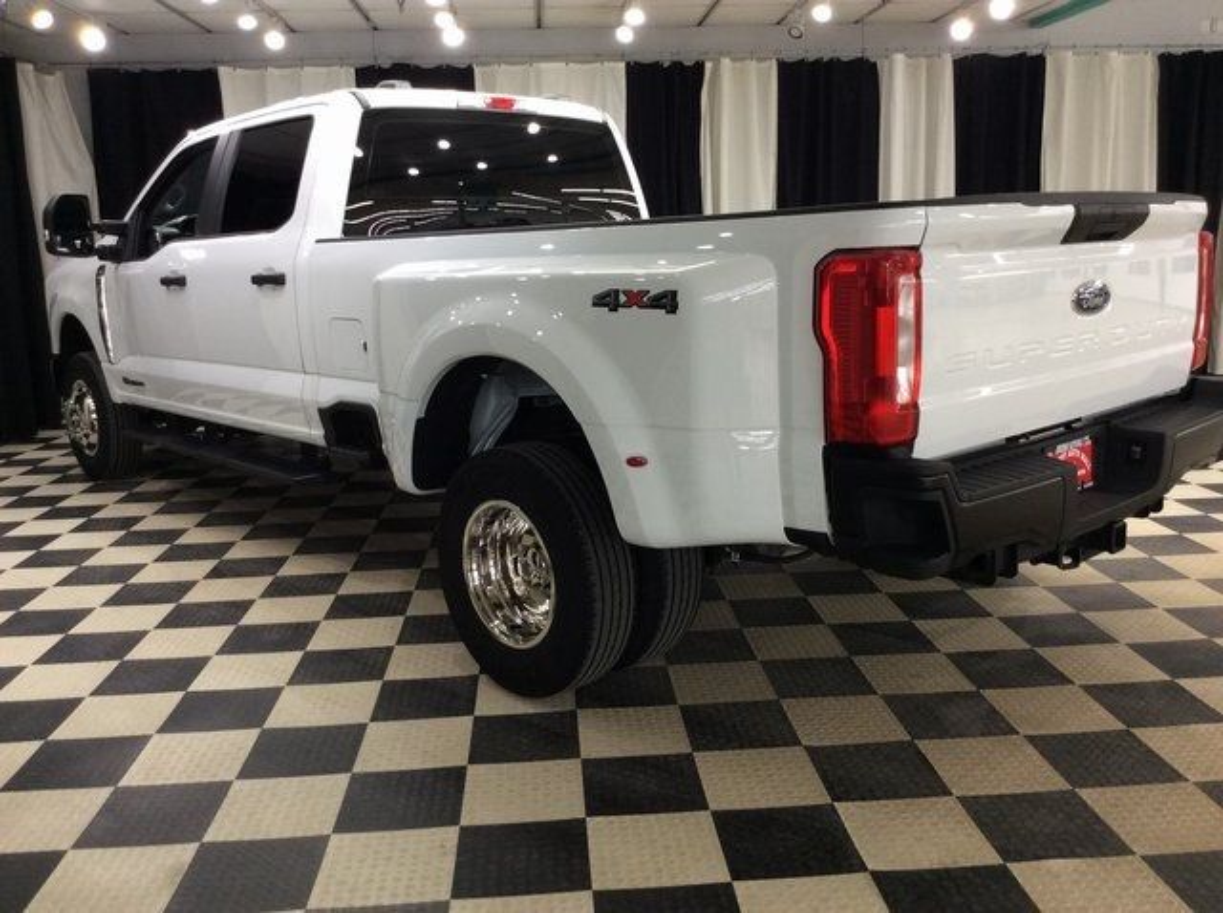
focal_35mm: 32
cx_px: 612
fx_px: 1129
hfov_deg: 56.9
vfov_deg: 44.1
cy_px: 456
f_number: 2.4
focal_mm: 3.3
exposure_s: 1/25
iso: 64
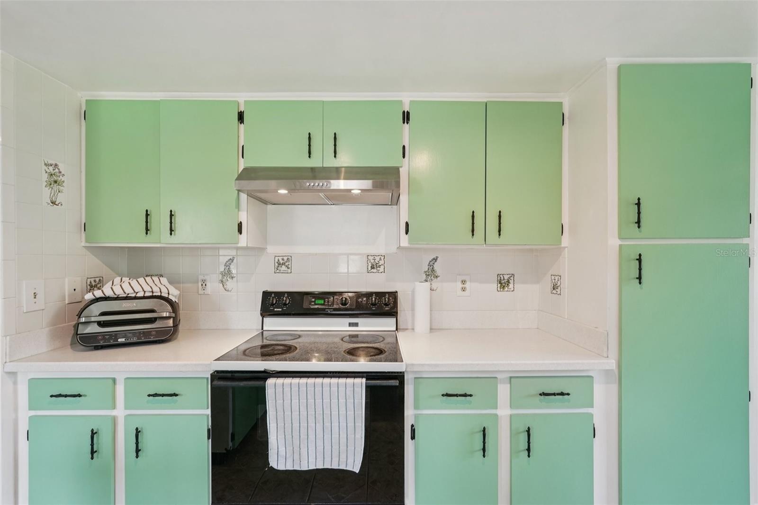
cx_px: 379
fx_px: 337
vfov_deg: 73.7
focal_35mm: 16
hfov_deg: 96.7
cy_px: 252
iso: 400
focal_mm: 16
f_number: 8
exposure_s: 1/30
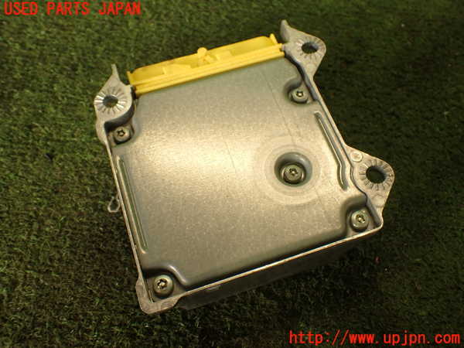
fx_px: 483
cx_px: 232
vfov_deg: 39.7
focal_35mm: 36
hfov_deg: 51.4
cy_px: 174
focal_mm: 6.37
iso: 200
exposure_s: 1/60
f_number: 2.5
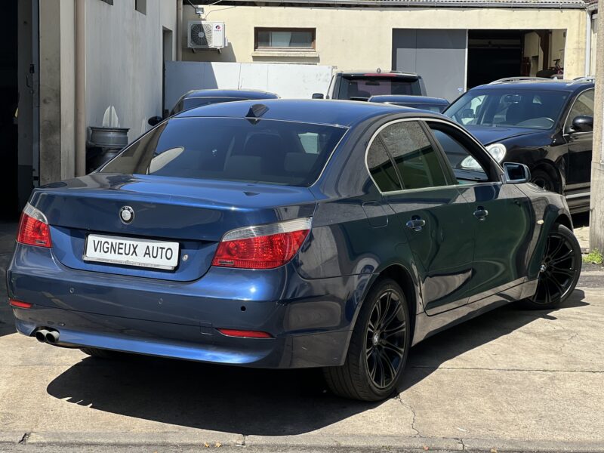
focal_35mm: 77
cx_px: 302
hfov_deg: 25.3
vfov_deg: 19.1
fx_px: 1344
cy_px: 226
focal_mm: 9
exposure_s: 1/485
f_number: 2.8
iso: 32
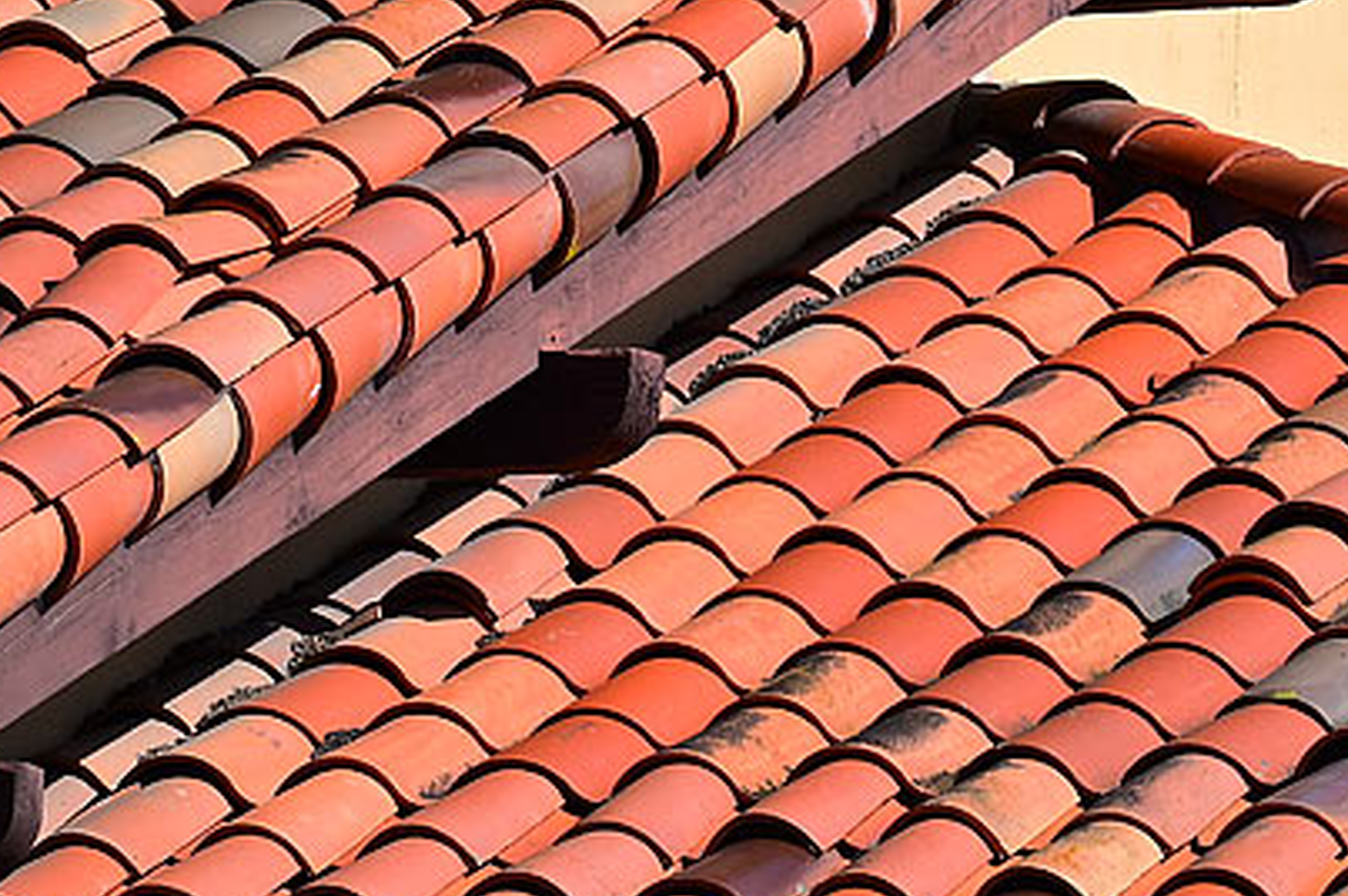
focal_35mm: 744
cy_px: -234
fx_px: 27835
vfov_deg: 1.8
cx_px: 1154
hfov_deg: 2.8
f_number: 10
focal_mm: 250
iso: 100
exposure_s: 1/250
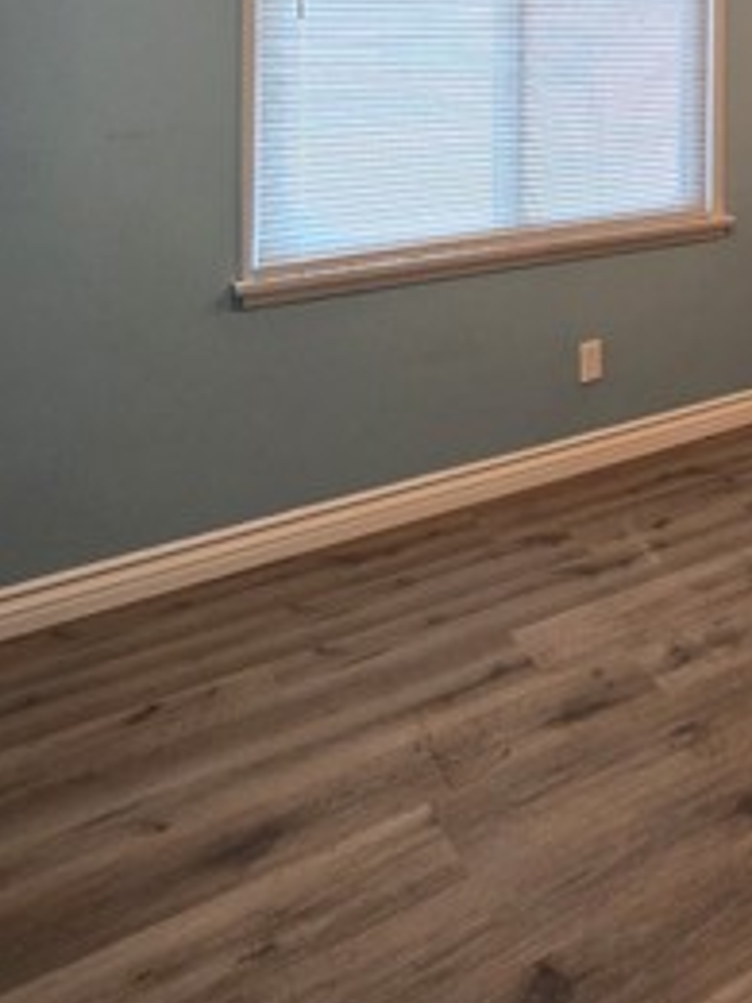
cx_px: 675
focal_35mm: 32
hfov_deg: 40.8
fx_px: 927
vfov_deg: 48.6
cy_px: 42
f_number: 2.2
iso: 100
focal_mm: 2.2
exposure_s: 1/60
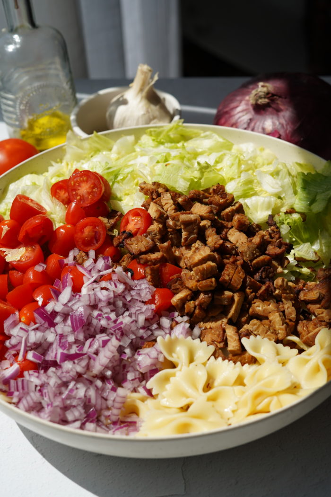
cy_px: 248
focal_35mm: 50
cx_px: 166
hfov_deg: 27.0
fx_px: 690
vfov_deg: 39.6
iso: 100
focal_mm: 50
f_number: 5.6
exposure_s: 1/320
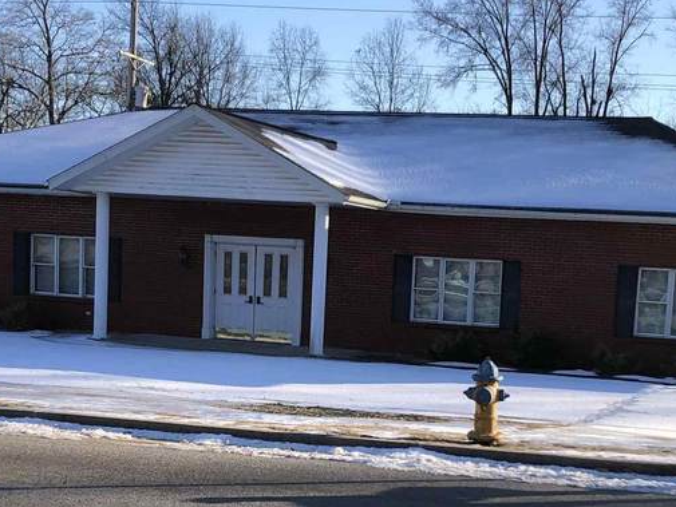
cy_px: 445
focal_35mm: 71
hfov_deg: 27.3
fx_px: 1387
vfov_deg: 20.4
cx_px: 435
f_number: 1.8
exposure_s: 1/1000
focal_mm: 3.99
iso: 20
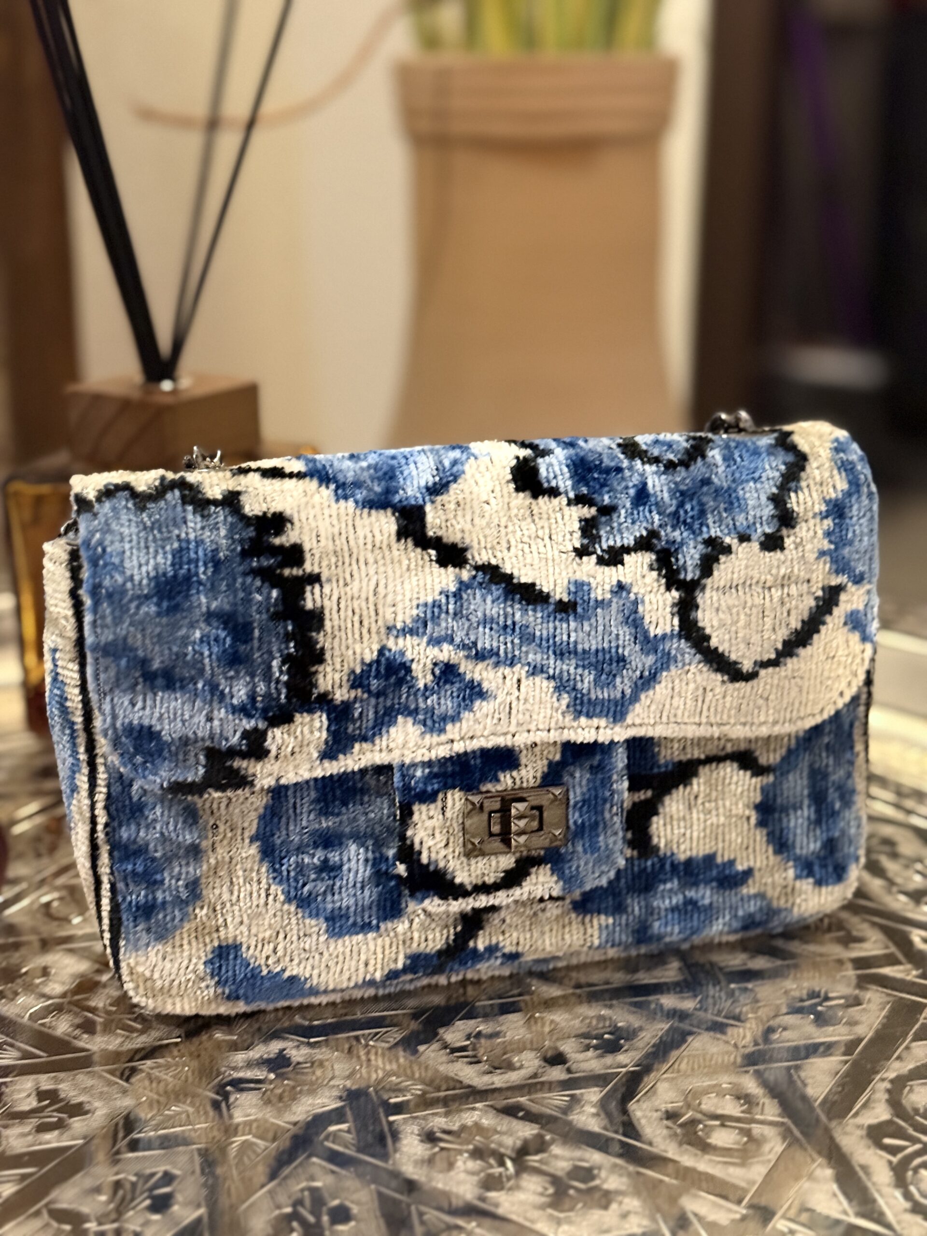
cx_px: 464
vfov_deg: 39.7
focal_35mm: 48
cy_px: 618
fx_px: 1714
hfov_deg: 30.3
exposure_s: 1/25
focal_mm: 6.76
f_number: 1.78
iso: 640
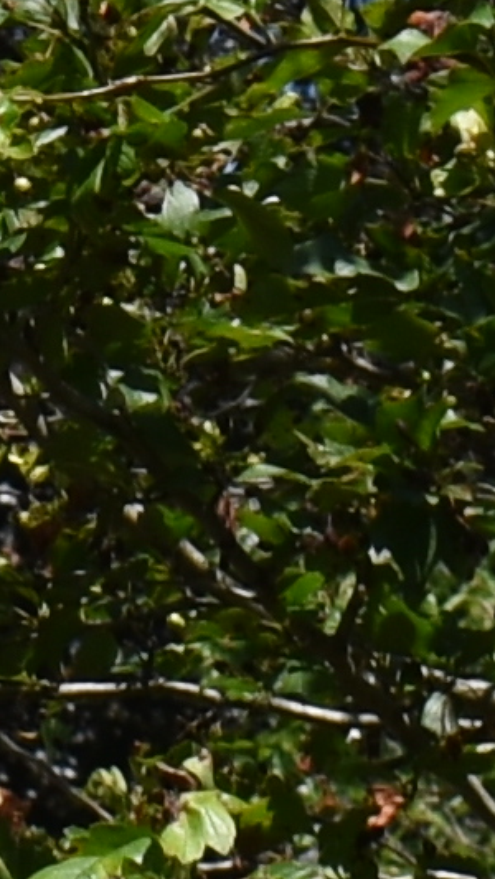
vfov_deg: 3.9
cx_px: -1096
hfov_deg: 2.2
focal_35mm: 548
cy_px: -483
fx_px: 12778
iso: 100
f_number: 9
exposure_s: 1/320
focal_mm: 31
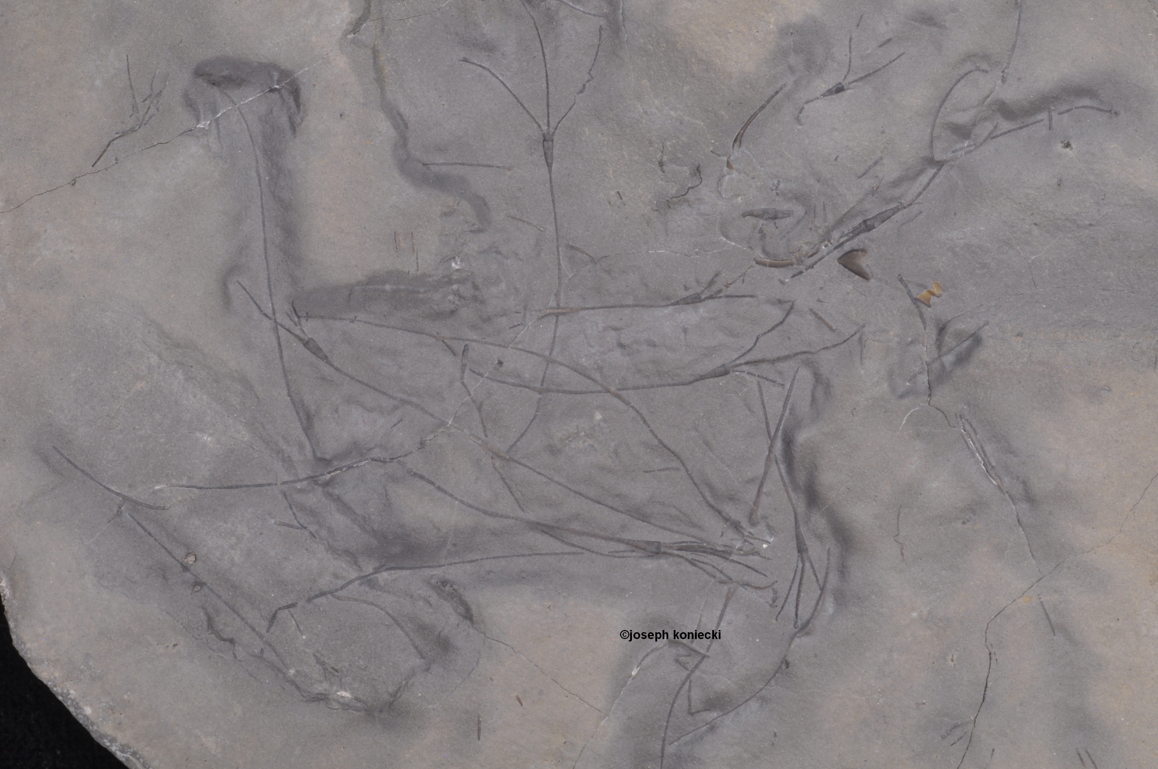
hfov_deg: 22.6
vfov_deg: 15.2
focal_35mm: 90
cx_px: 579
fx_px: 2891
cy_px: 384
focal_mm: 60
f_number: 36
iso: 200
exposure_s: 1/6
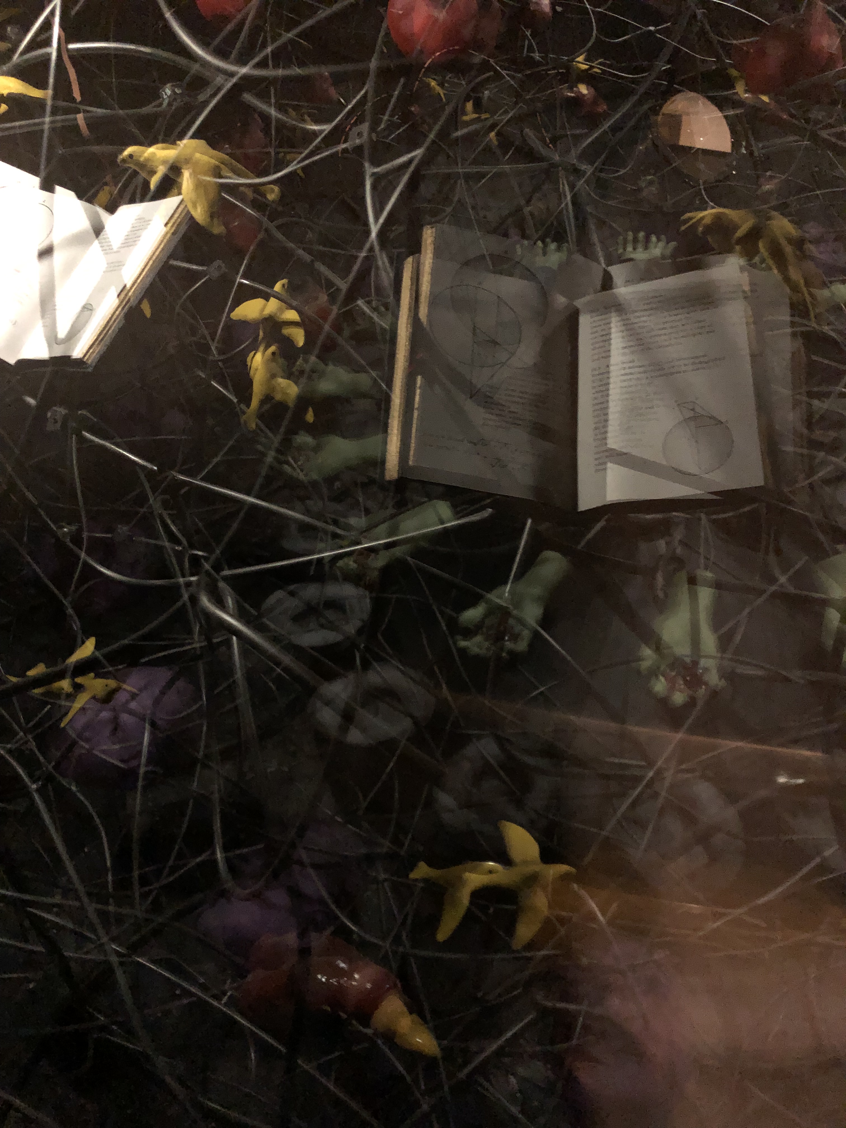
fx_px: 912
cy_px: 564
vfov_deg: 63.4
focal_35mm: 28
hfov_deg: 49.7
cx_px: 423
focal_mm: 4
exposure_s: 1/4
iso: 800
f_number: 1.8
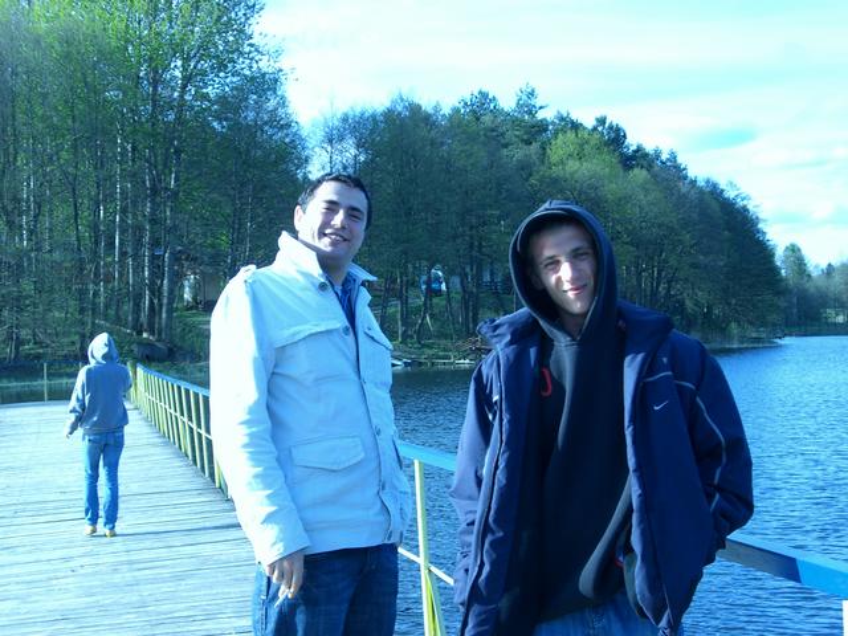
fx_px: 1617
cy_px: 318
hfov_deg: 29.4
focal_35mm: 66
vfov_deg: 22.3
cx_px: 424
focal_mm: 10.7
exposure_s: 1/200
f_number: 3.6
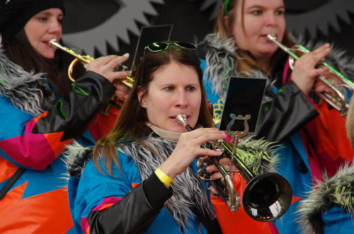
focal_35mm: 300
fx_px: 2943
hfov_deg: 6.9
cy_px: 117
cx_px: 177
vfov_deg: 4.6
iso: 3200
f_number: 7.1
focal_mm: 200
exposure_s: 1/250
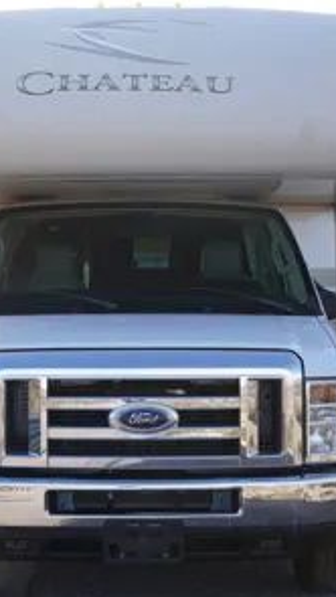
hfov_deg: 17.9
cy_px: 295
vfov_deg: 31.4
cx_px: 111
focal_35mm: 67
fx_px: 1061
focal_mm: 28
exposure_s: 1/400
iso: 200
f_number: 5.6
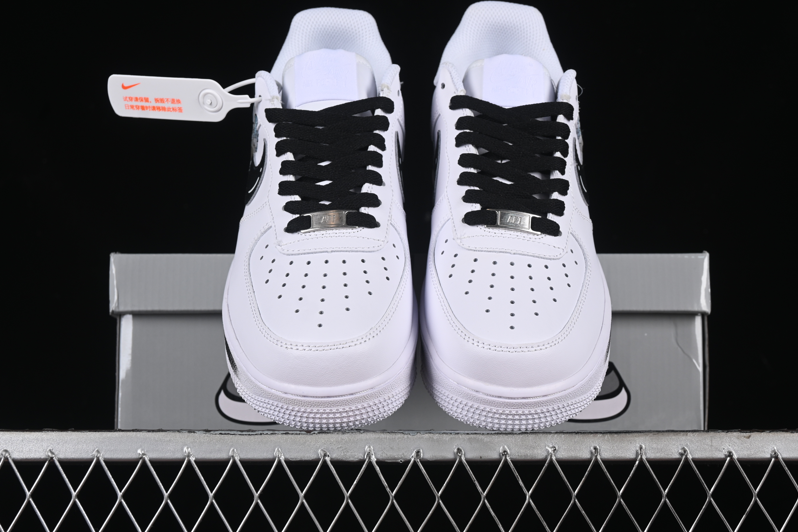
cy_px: 265
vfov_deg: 18.0
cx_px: 402
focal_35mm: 76
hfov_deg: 26.6
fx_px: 1685
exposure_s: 1/100
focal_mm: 50
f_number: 8
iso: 160
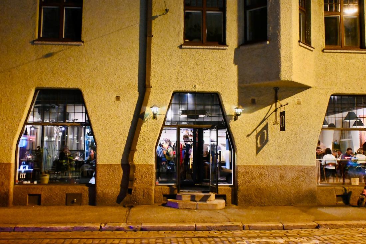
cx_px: 183
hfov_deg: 52.2
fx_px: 374
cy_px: 122
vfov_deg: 36.2
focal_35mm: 37
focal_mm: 24.5
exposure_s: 1/60
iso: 10000
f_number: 4.2
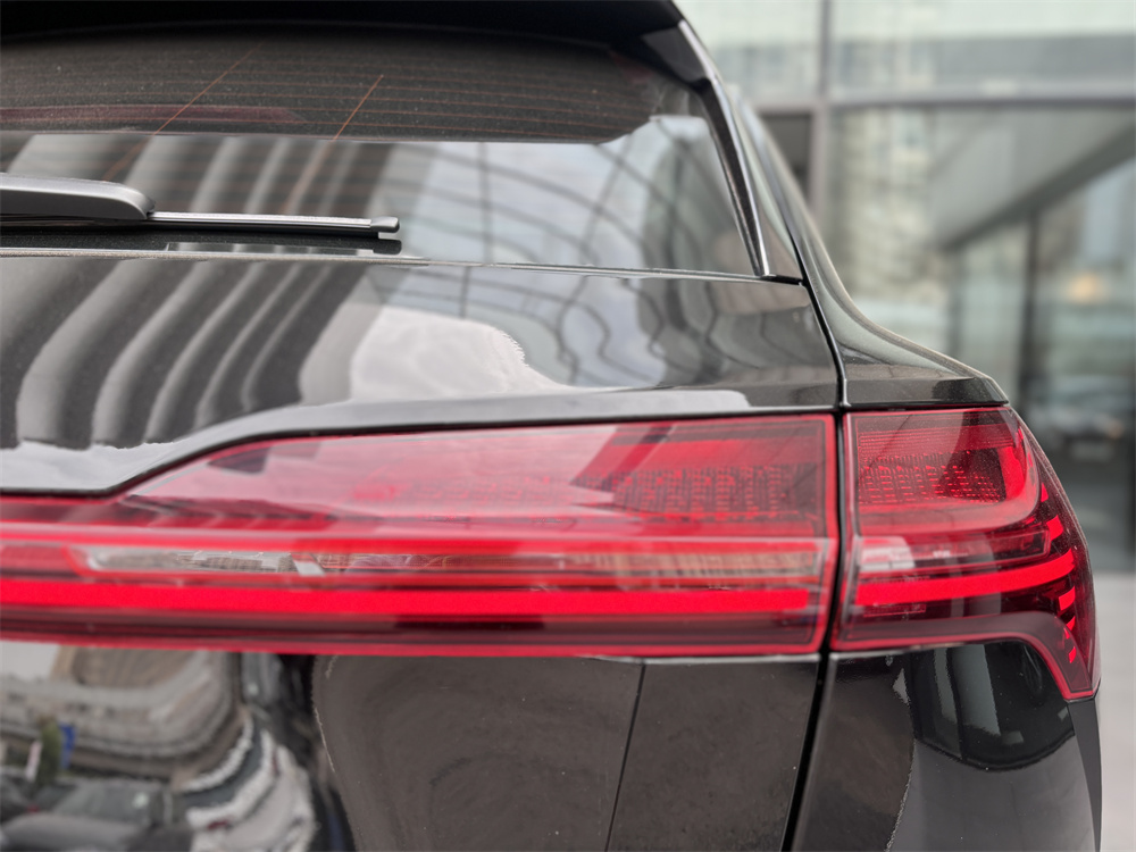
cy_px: 426
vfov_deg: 53.1
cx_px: 568
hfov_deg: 67.3
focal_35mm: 26
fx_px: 853
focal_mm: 5.96
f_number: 1.6
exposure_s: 1/235
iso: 50
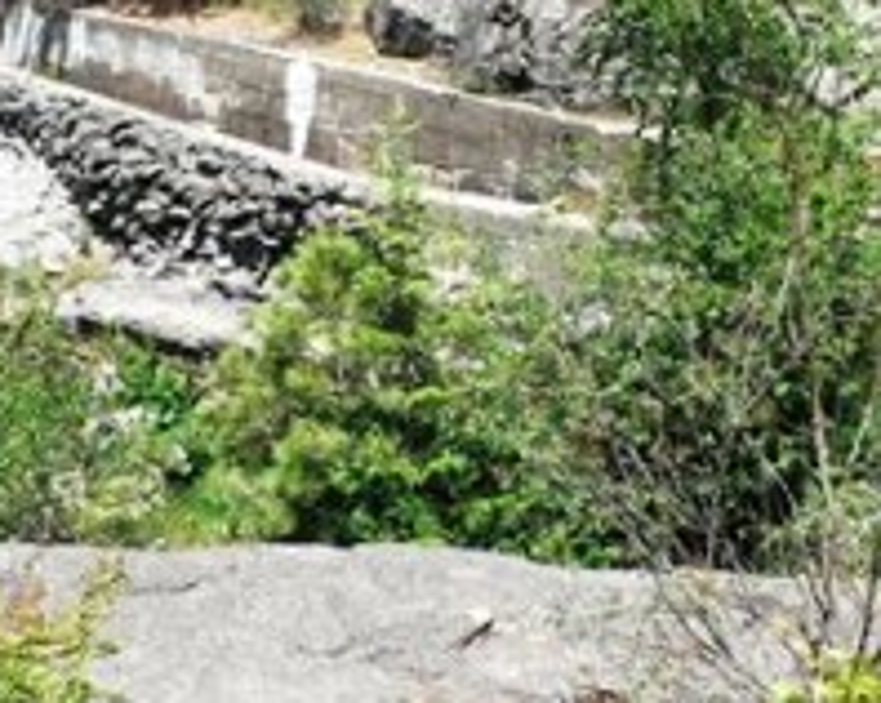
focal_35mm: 71
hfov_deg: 26.7
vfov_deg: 21.1
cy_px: 93
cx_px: 525
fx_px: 1849
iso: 80
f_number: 4
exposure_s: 1/200
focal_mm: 6
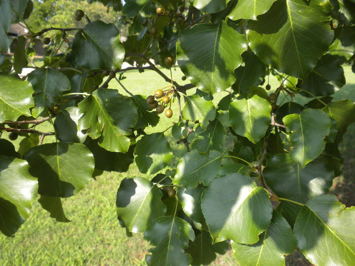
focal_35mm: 37
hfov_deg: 50.1
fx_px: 379
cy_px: 133
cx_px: 178
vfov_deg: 38.7
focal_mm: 6.6
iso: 147
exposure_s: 1/534
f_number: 3.5
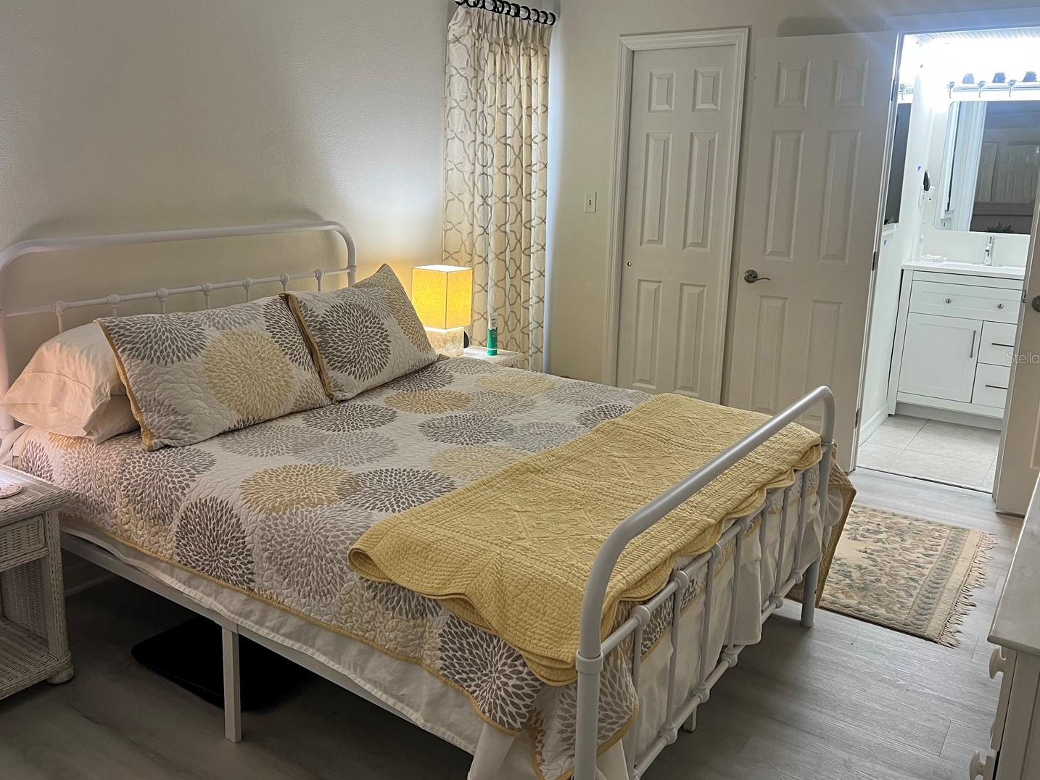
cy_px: 357
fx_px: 871
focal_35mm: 29
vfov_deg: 48.2
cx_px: 495
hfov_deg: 61.6
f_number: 1.5
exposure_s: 1/60
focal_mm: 5.7
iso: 80
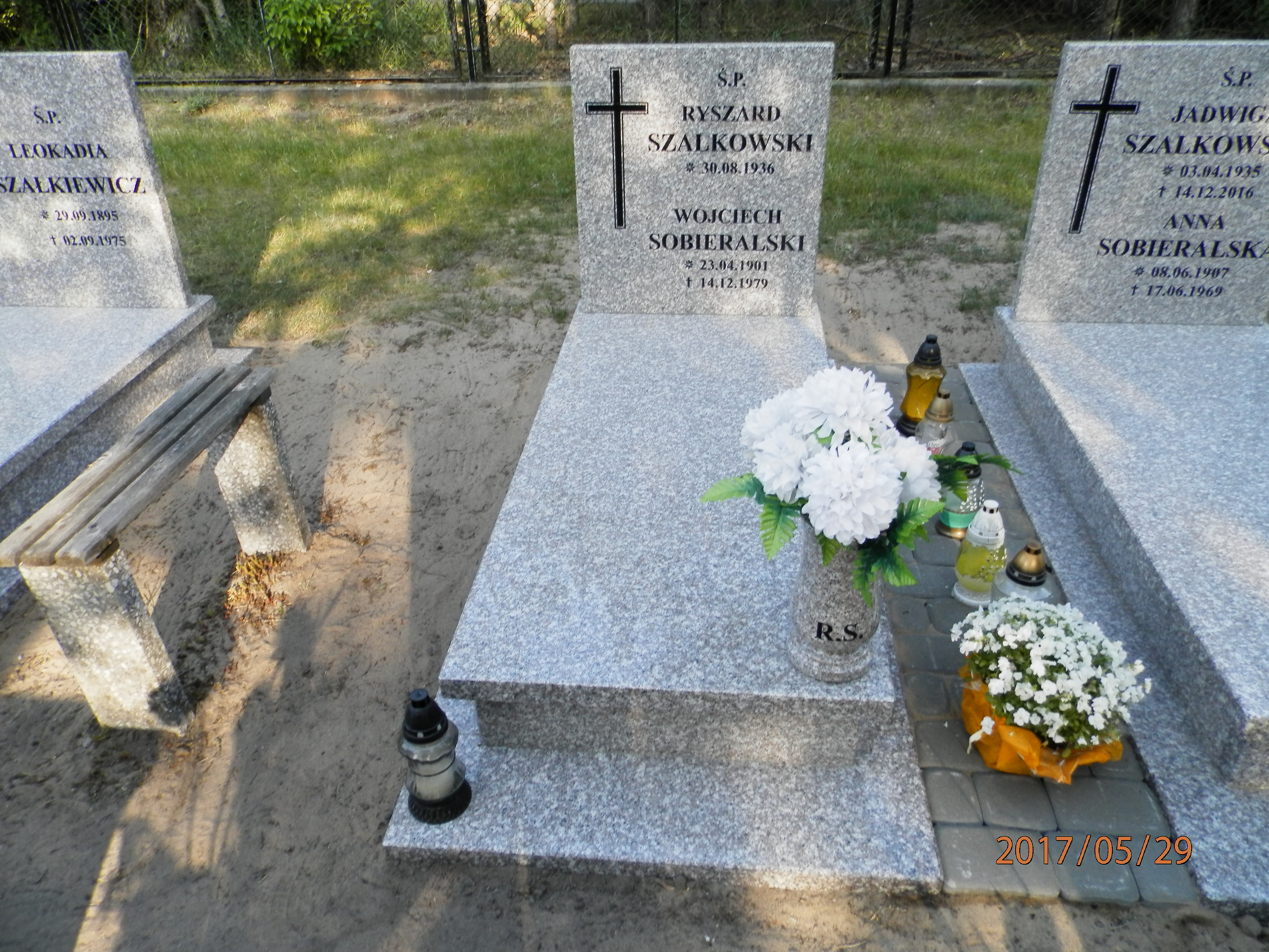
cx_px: 634
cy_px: 476
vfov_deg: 54.9
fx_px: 916
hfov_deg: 69.4
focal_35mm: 25
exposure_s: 1/30
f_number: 8.7
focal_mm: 4.5
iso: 125
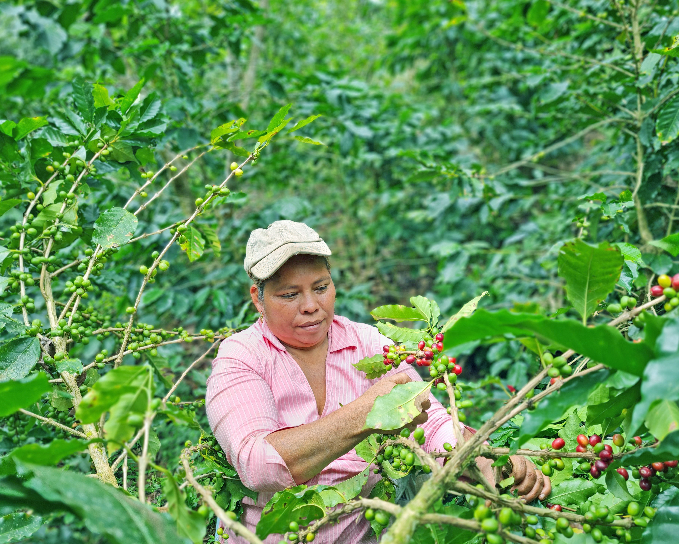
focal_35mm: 28
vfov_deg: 51.5
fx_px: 563
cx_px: 355
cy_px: 278
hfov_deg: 62.2
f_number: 1.8
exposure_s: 1/334
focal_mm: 5.4
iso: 50
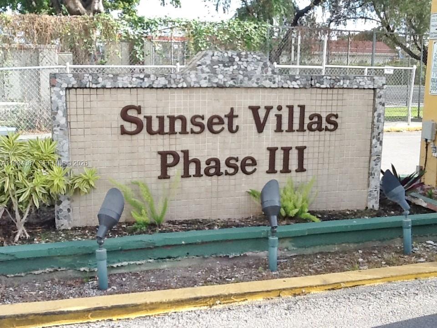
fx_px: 555
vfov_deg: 32.9
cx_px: 218
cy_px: 164
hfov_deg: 42.9
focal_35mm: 44
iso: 40
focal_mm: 2.03
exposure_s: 1/361
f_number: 2.4
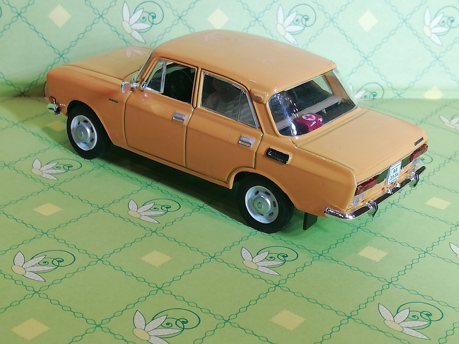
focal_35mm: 65
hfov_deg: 29.8
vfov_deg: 22.6
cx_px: 230
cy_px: 172
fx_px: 862
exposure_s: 1/33.3
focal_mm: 3.46
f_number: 2.2
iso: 100
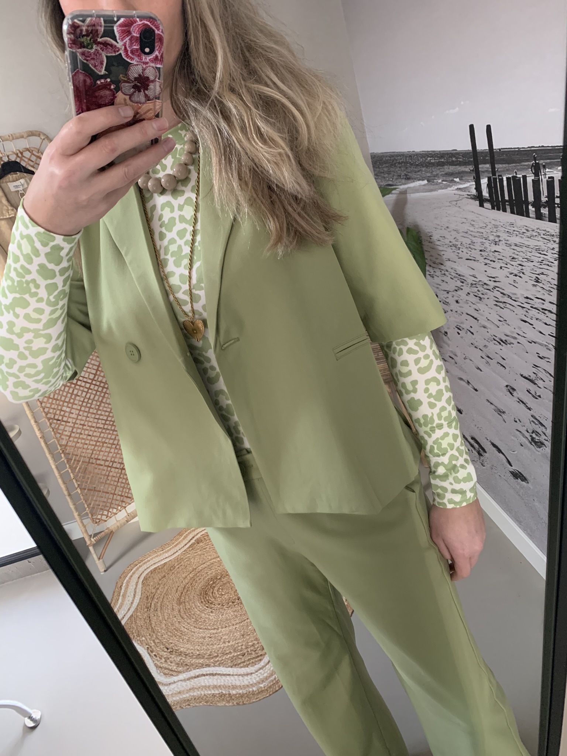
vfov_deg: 67.3
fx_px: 568
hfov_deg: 53.1
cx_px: 284
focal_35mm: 26
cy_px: 378
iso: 400
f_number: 1.8
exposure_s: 1/52
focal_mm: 4.25
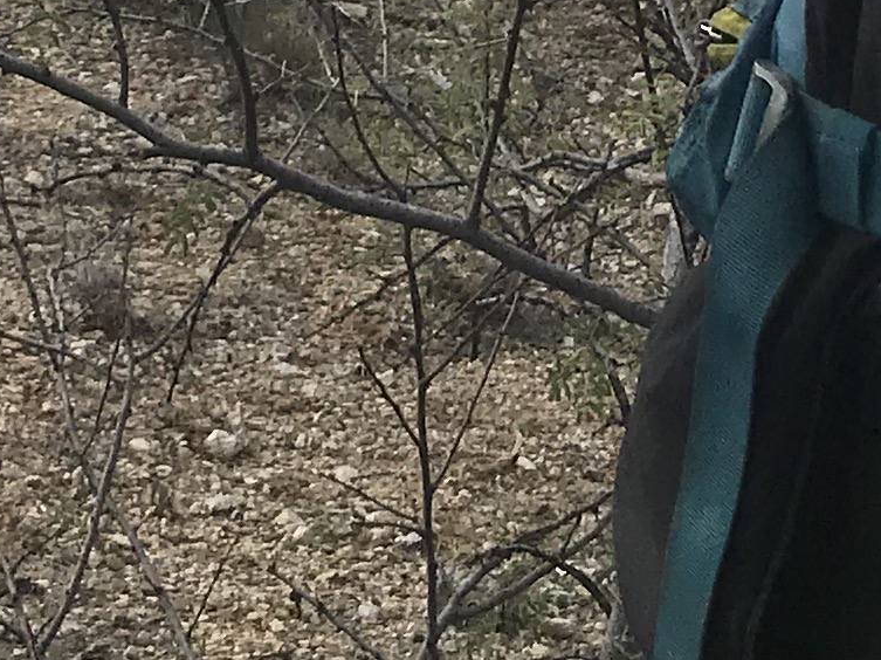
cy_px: -809
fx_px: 3816
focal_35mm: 150
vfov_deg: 9.1
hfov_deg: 13.1
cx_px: 133
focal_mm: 3.99
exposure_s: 1/2083
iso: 20
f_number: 1.8
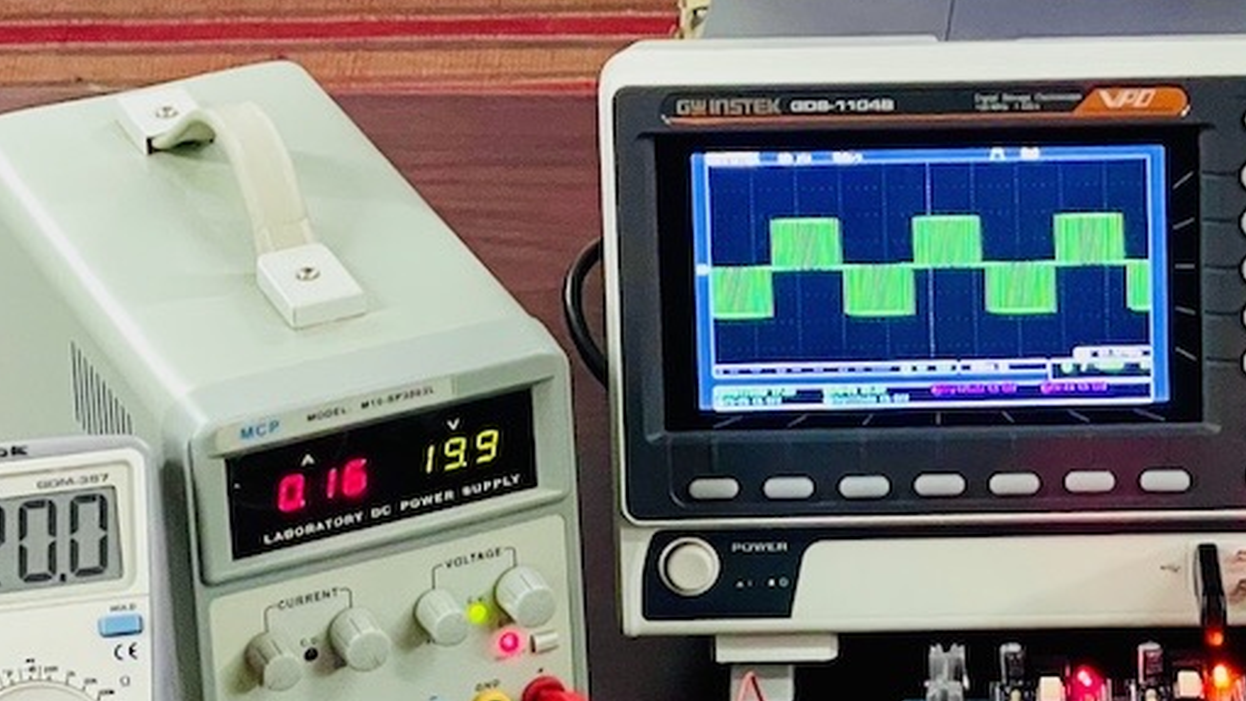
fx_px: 5782
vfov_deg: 6.9
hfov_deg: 12.2
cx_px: 1046
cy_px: 42
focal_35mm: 175
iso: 500
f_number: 2.2
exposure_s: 1/51
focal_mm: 7.5
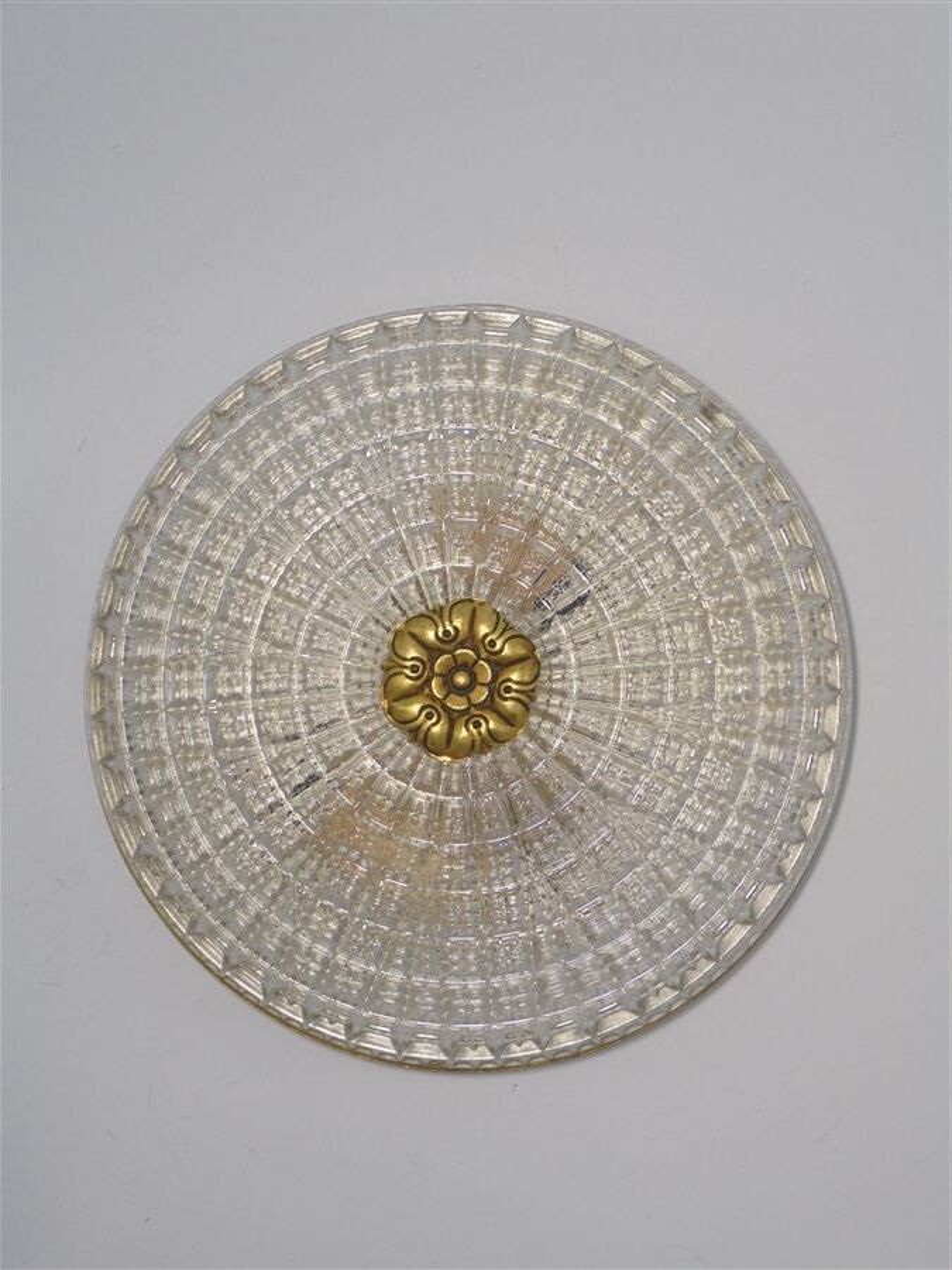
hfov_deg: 33.6
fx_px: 1577
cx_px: 476
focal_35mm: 43
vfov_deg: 43.9
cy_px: 635
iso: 100
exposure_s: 1/30
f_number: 4.5
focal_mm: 7.8
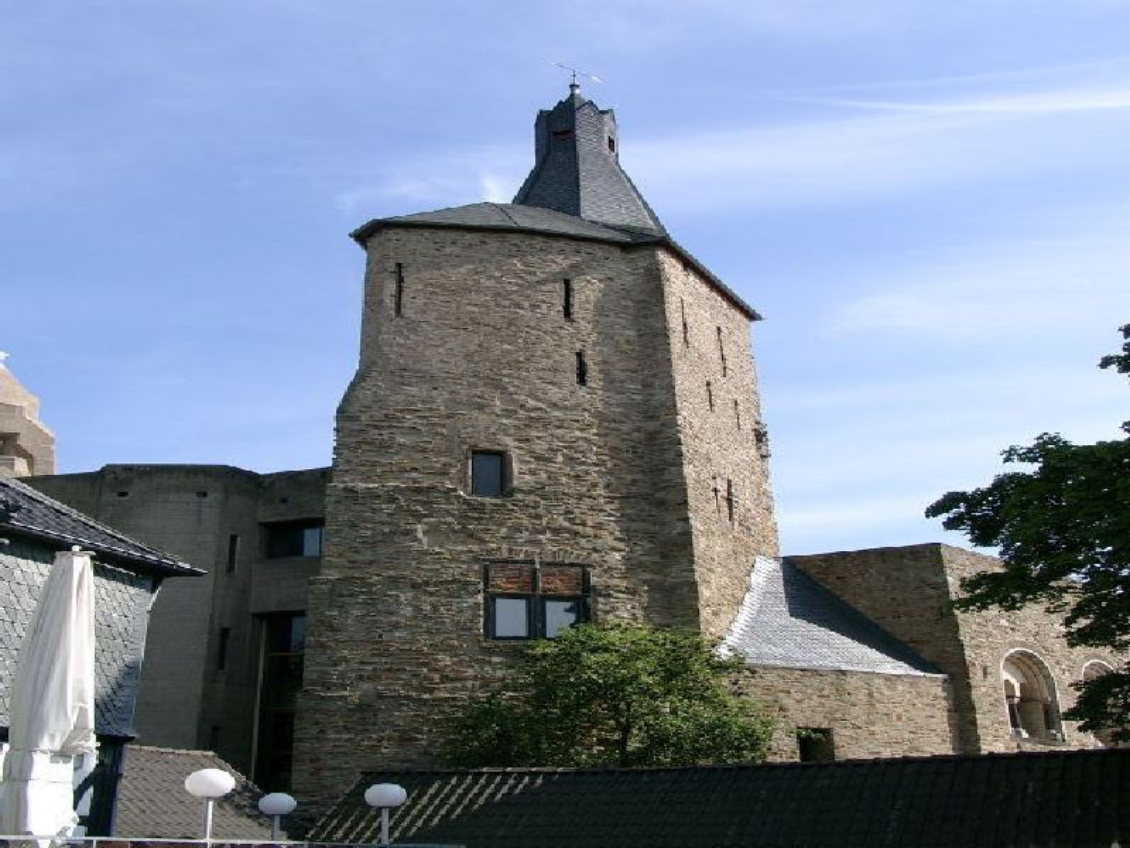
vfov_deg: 36.0
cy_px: 424
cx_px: 565
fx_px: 1306
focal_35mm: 40
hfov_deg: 46.8
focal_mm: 8.4
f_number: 4
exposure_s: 1/593
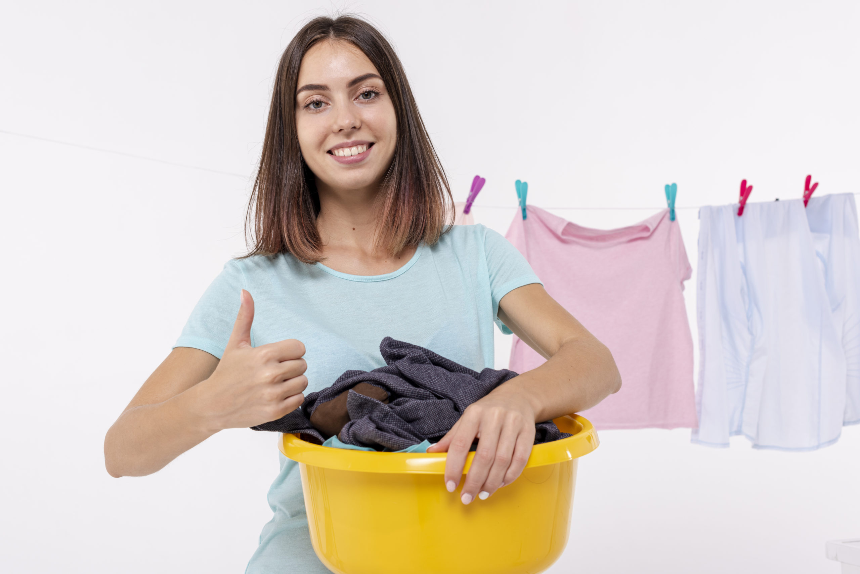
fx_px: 1195
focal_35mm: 50
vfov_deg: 27.0
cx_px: 430
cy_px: 287
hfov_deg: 39.6
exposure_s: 1/160
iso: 250
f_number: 7.1
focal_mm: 50
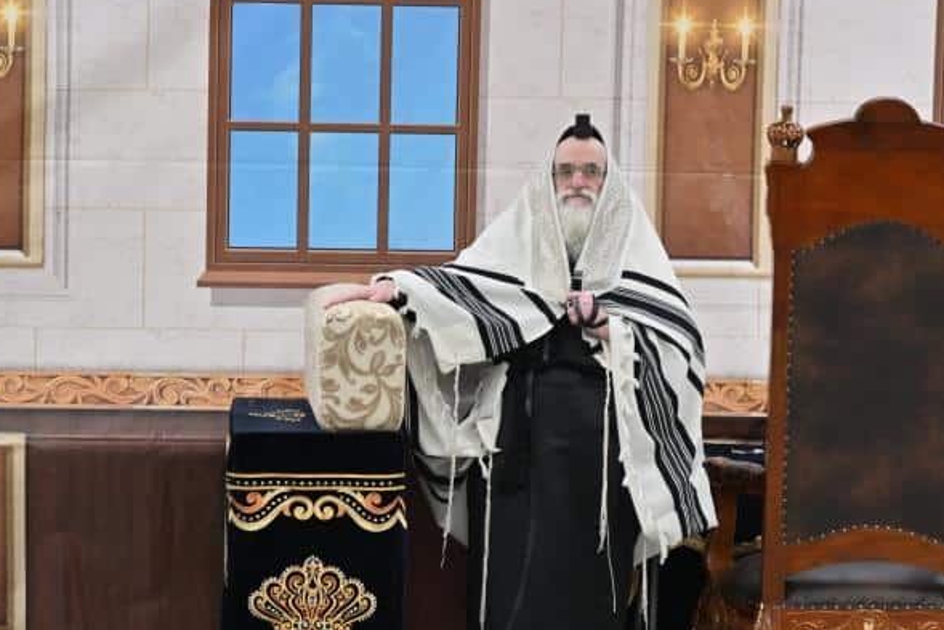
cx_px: 646
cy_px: 477
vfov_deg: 7.9
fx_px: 4564
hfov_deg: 11.8
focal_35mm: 174
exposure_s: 1/400
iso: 500
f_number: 4
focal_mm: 100
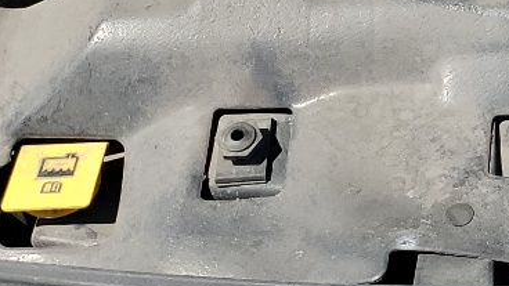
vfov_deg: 9.5
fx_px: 1660
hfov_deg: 15.9
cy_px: -182
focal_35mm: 123
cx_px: 773
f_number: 1.5
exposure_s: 1/3333
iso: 50
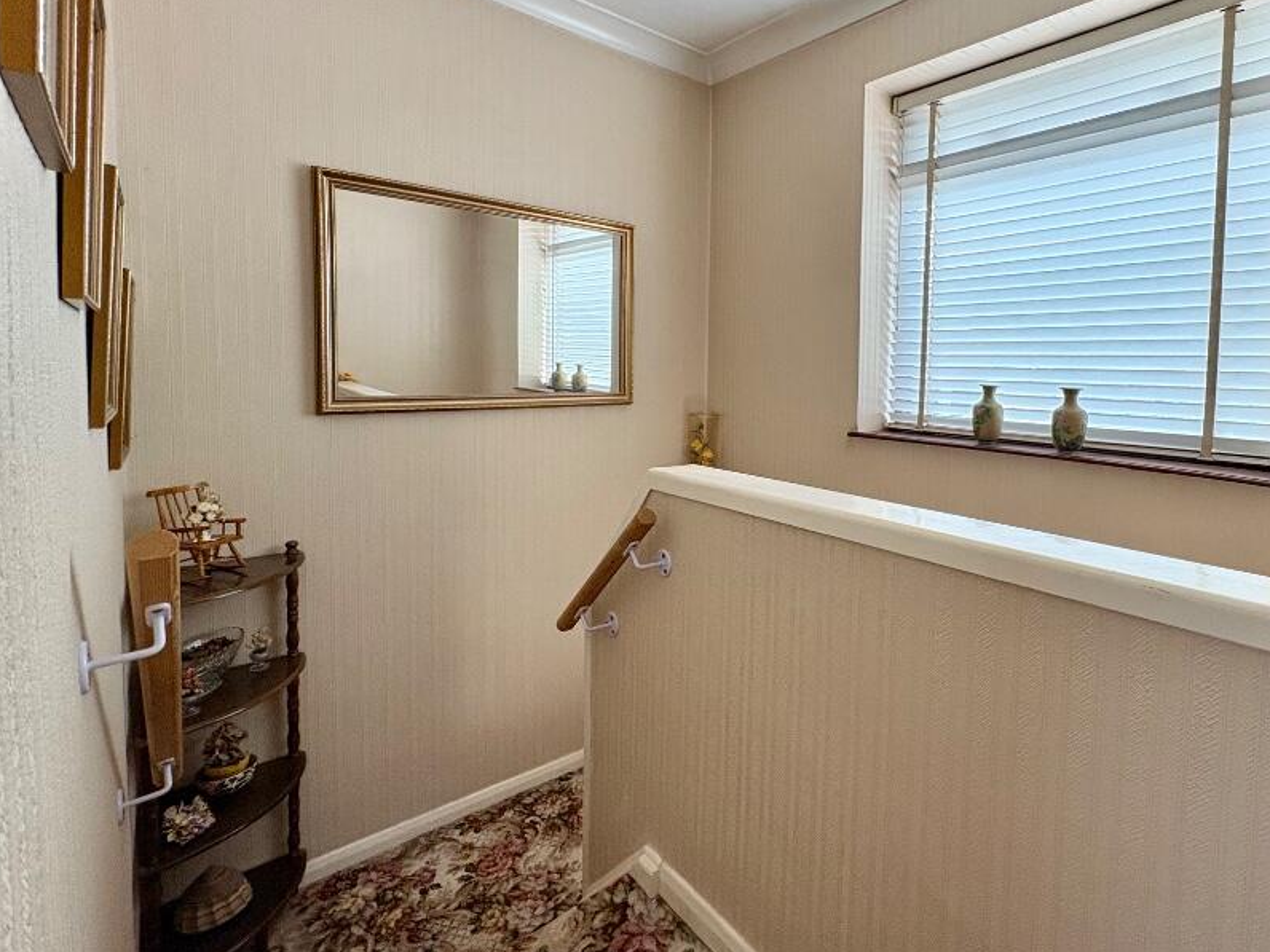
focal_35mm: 18
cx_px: 812
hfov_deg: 85.6
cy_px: 397
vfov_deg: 71.1
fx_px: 660
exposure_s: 1/60
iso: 320
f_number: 2.2
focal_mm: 2.22
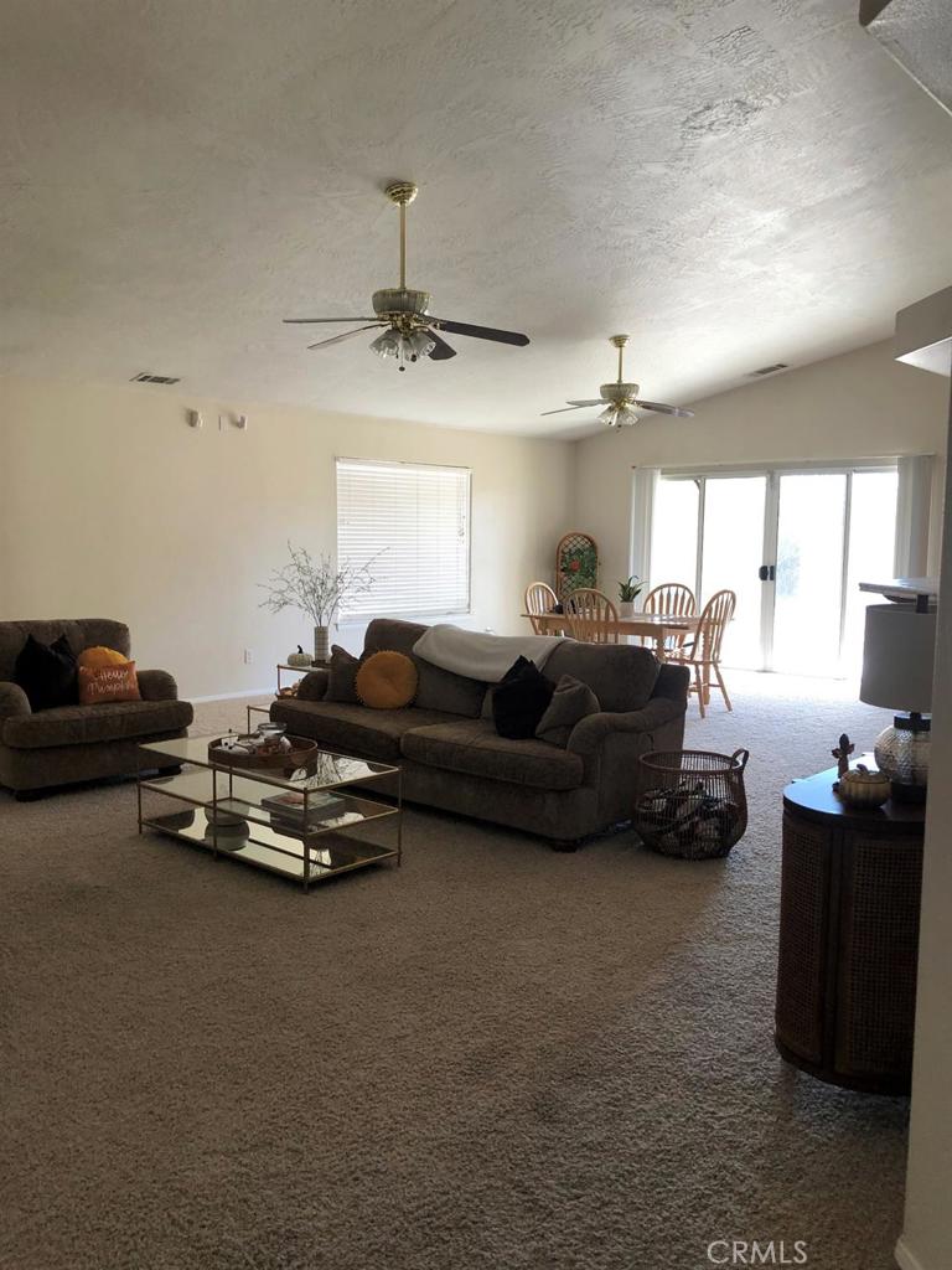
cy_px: 635
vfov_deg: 63.4
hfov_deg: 49.7
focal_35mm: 28
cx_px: 476
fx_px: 1027
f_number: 1.8
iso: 32
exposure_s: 1/30
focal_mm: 3.99
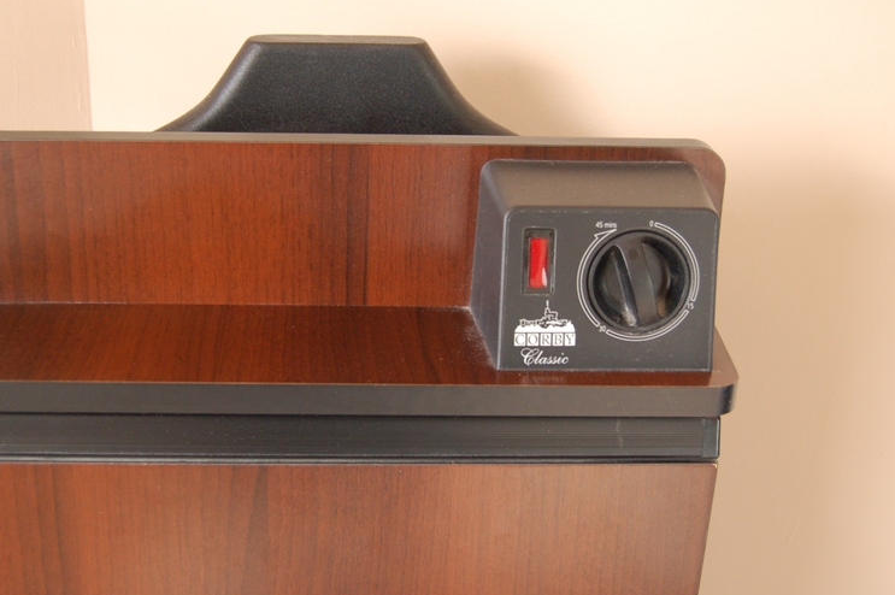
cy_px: 271
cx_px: 370
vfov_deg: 26.4
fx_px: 1267
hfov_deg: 38.8
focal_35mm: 51
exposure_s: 1/25
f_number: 4.2
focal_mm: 28
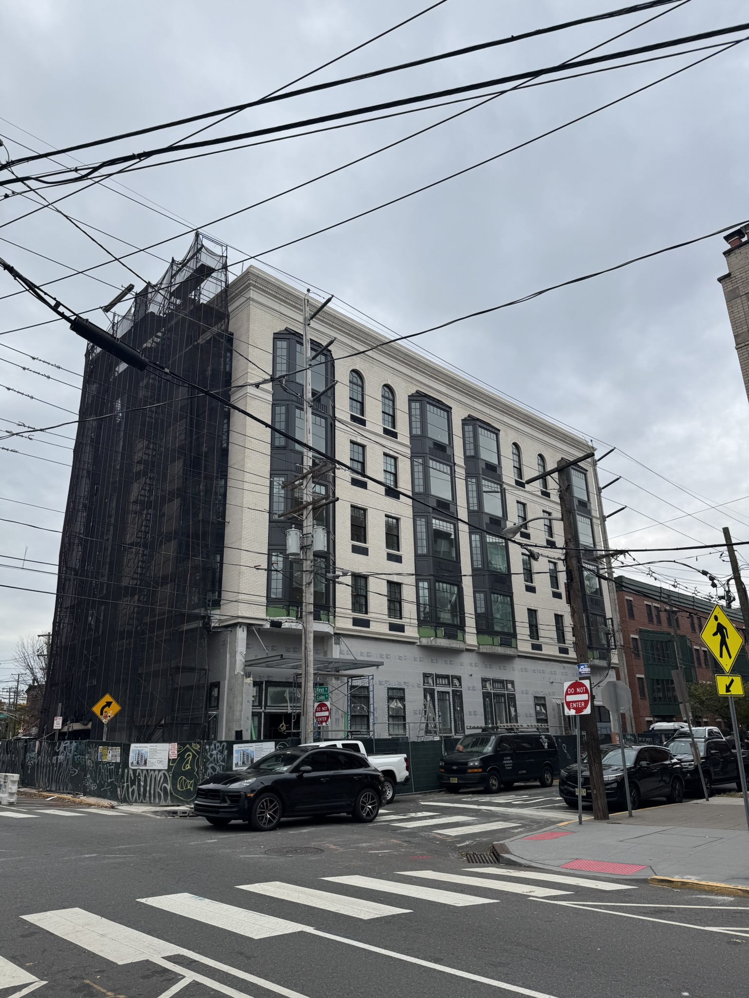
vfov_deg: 71.6
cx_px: 374
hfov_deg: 56.8
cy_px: 499
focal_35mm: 24
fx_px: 692
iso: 80
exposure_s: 1/3413
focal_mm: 6.76
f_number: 1.78
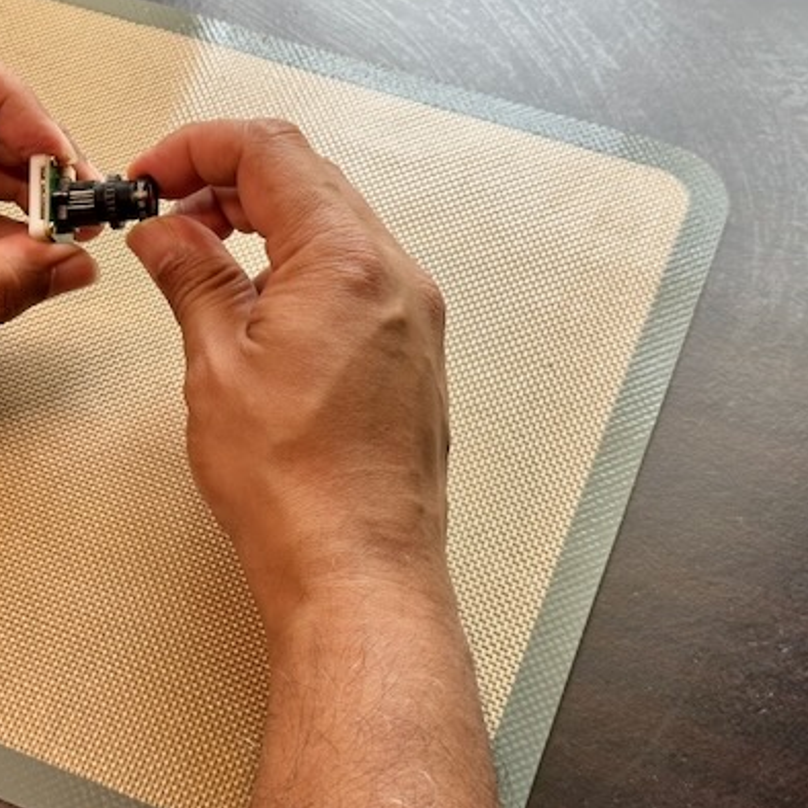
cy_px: 322
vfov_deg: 25.0
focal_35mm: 69
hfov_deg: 24.7
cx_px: 201
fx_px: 1822
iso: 64
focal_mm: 6.76
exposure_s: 1/228
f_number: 1.78
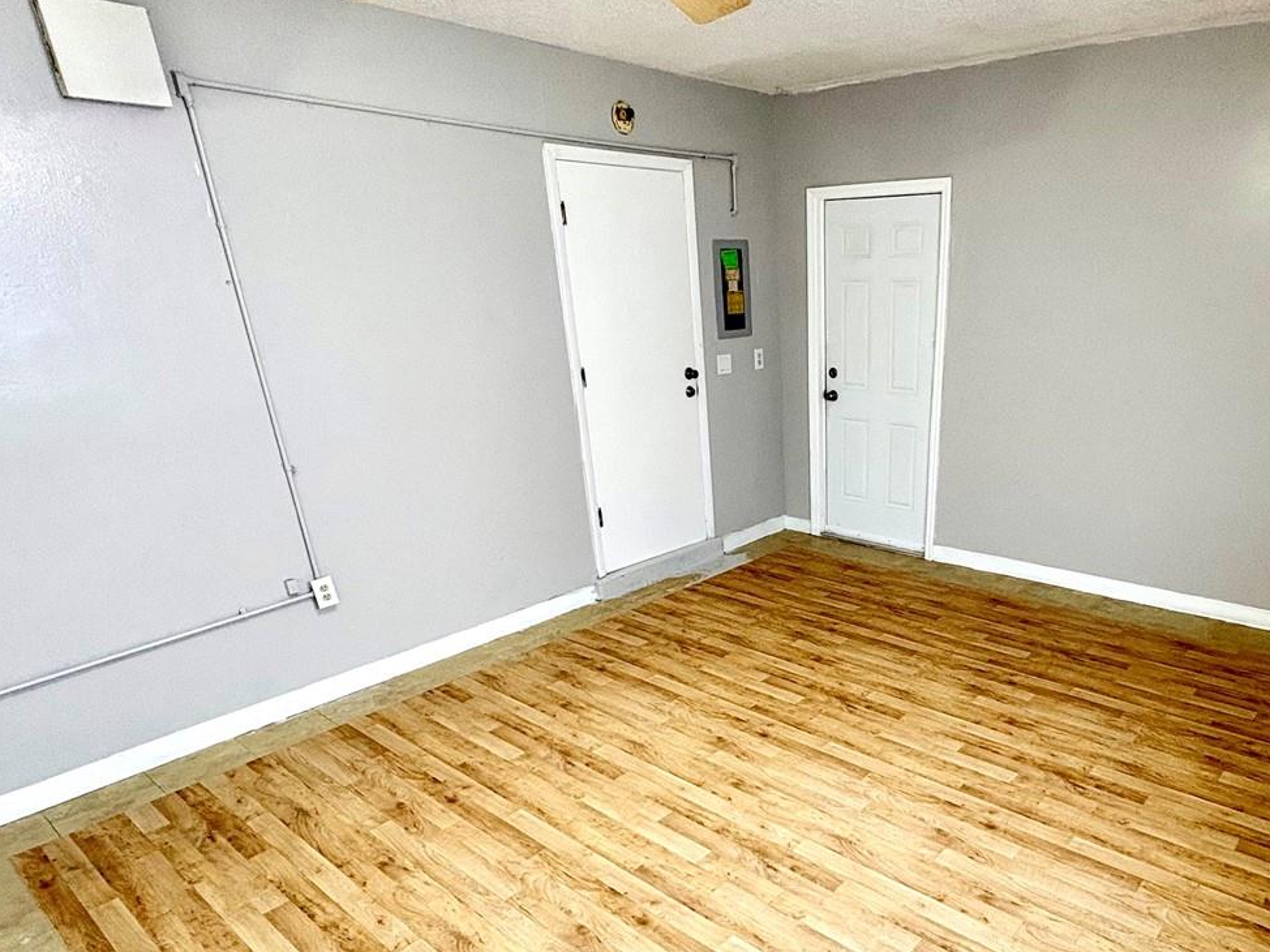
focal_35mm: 23
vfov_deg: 57.3
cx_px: 820
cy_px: 651
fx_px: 844
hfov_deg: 72.3
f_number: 2.2
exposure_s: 1/60
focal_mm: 2.22
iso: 200
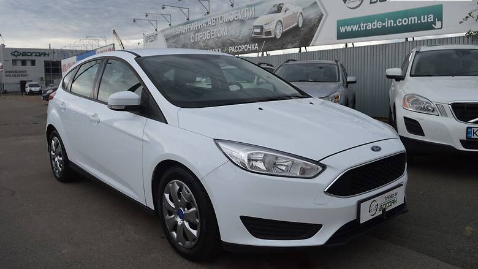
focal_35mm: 29
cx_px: 236
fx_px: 368
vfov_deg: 40.2
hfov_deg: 66.1
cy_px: 131
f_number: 6.3
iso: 100
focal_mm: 18
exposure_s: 1/160
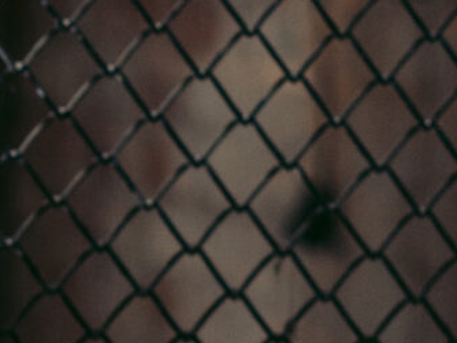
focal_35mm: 405
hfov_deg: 4.7
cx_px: -716
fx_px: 5351
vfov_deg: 3.6
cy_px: 650
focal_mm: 55
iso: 400
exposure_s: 1/200
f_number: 3.2
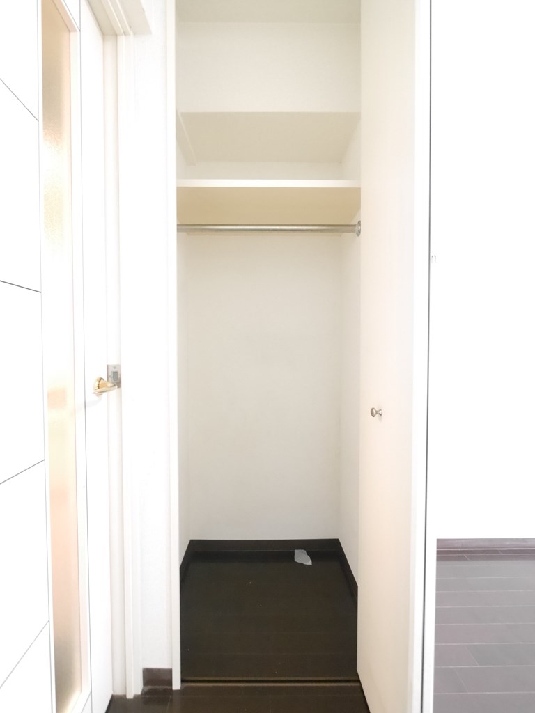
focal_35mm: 14
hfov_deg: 85.7
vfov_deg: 102.1
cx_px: 268
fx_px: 288
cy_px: 356
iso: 3200
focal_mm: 7
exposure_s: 1/20
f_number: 4
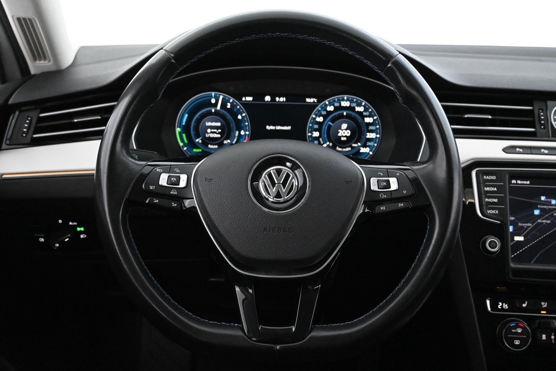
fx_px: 614
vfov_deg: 33.6
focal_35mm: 40
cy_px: 186
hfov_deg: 48.7
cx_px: 278
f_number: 4.5
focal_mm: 26.5
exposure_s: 1/40
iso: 5600
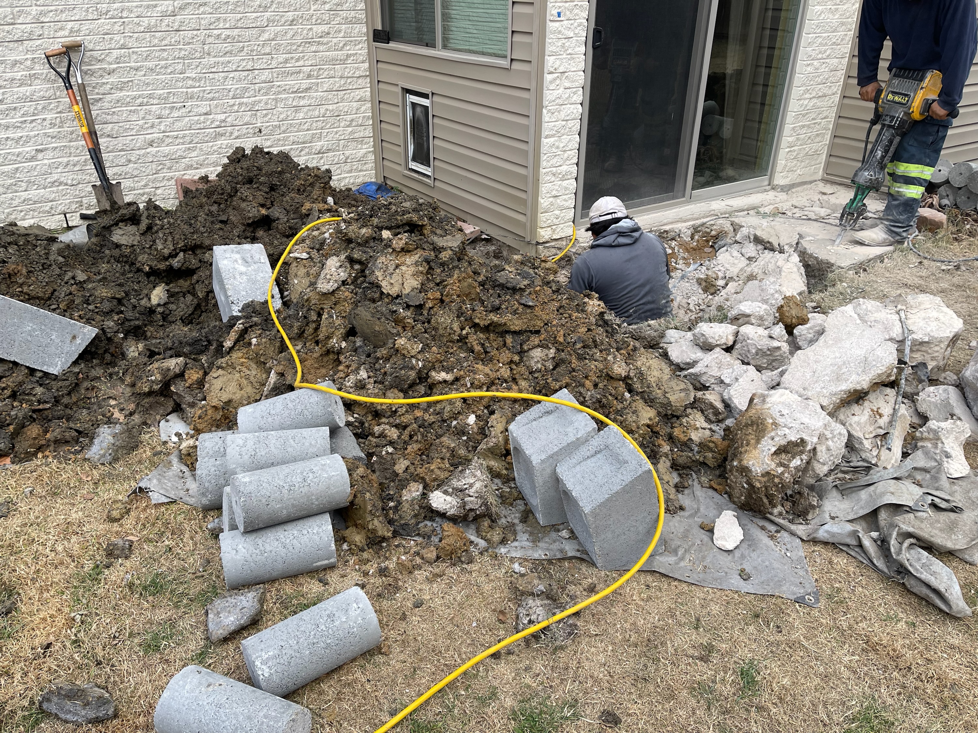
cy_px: 366
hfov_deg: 67.3
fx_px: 735
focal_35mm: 26
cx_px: 489
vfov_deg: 53.1
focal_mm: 5.1
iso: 32
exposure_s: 1/362
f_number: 1.6
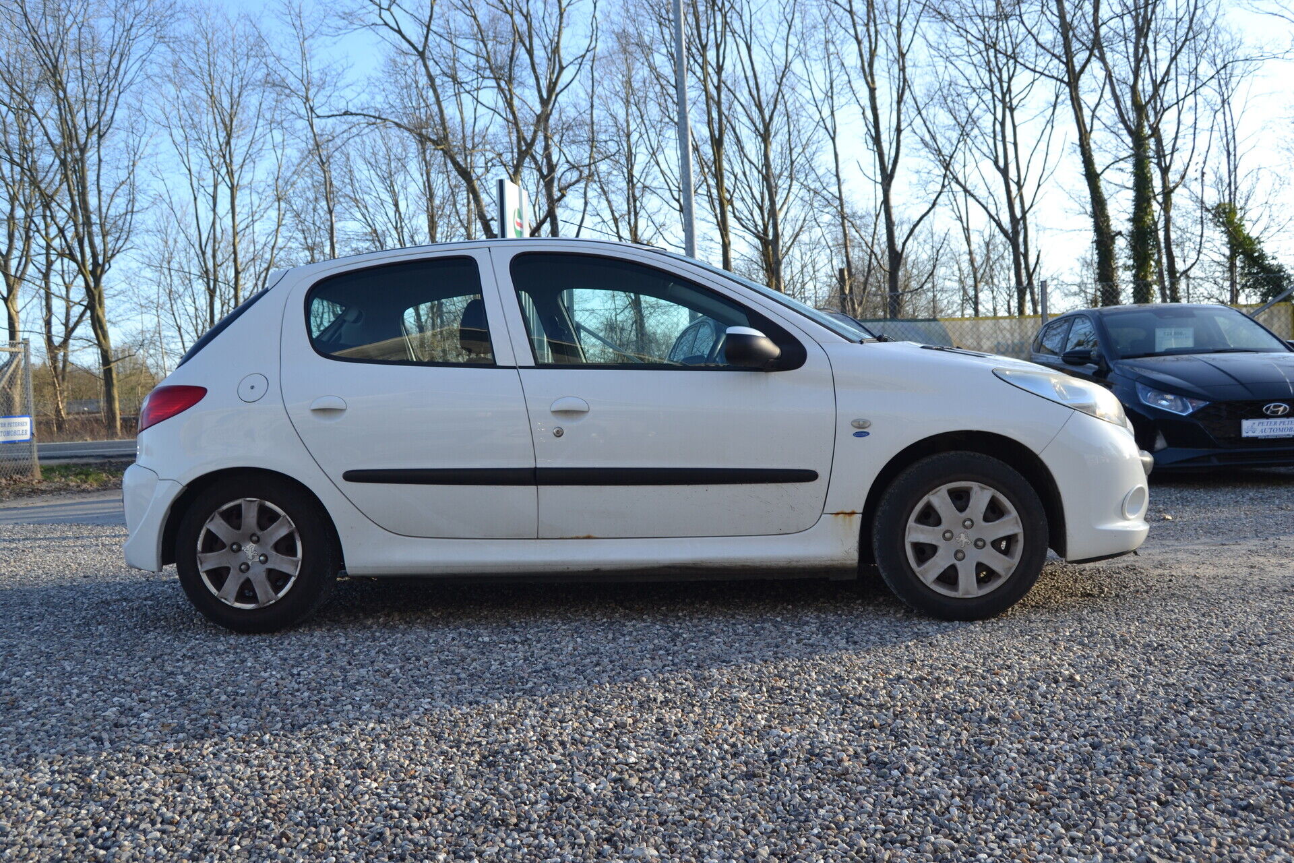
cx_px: 647
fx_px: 1078
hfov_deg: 61.9
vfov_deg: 43.6
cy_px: 432
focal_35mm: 30
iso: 100
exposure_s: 1/160
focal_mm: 20
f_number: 6.3
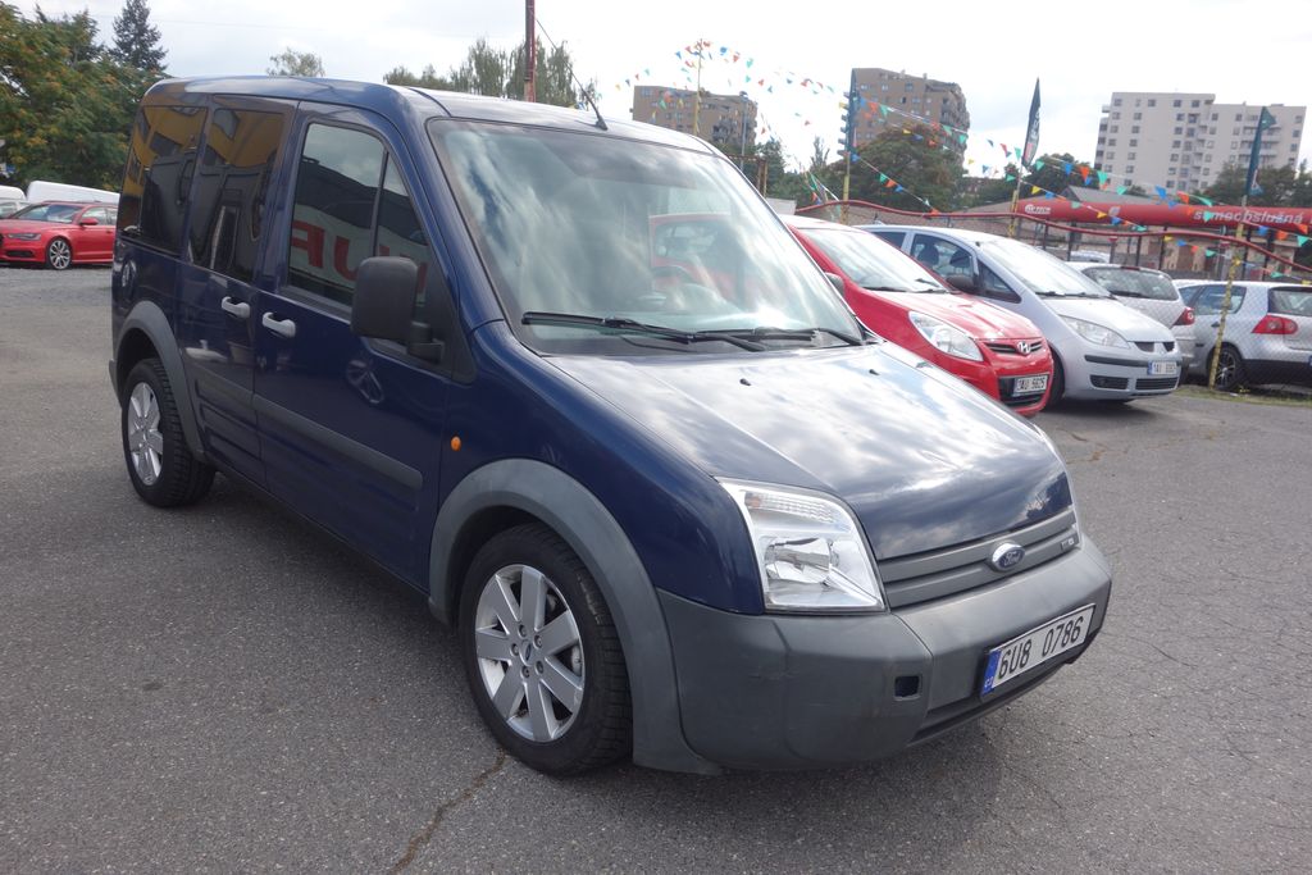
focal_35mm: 28
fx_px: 1021
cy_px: 438
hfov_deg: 65.5
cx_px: 656
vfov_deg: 46.4
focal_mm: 10.4
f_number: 5.6
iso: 125
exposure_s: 1/160
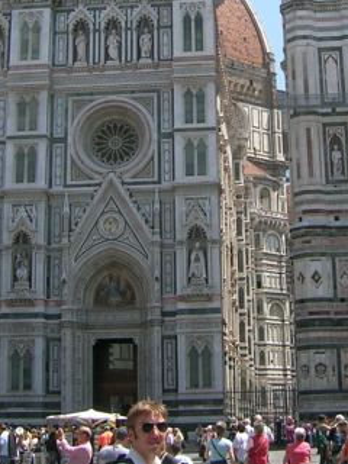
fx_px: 938
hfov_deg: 21.0
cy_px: 115
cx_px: 197
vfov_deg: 27.4
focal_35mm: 70
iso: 50
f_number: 4.8
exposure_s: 1/303
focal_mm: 5.4
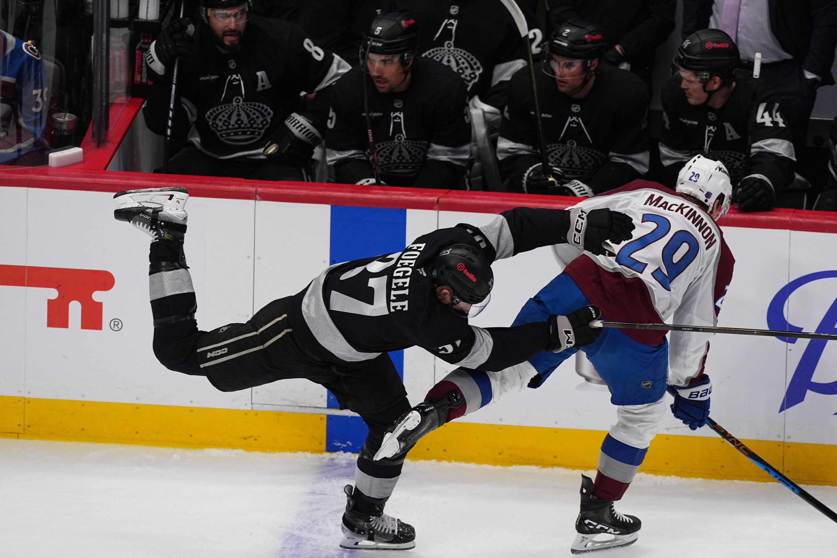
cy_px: 279
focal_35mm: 600
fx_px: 13950
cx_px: 418
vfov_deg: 2.3
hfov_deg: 3.4
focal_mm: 600
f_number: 4
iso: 2500
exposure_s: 1/2000
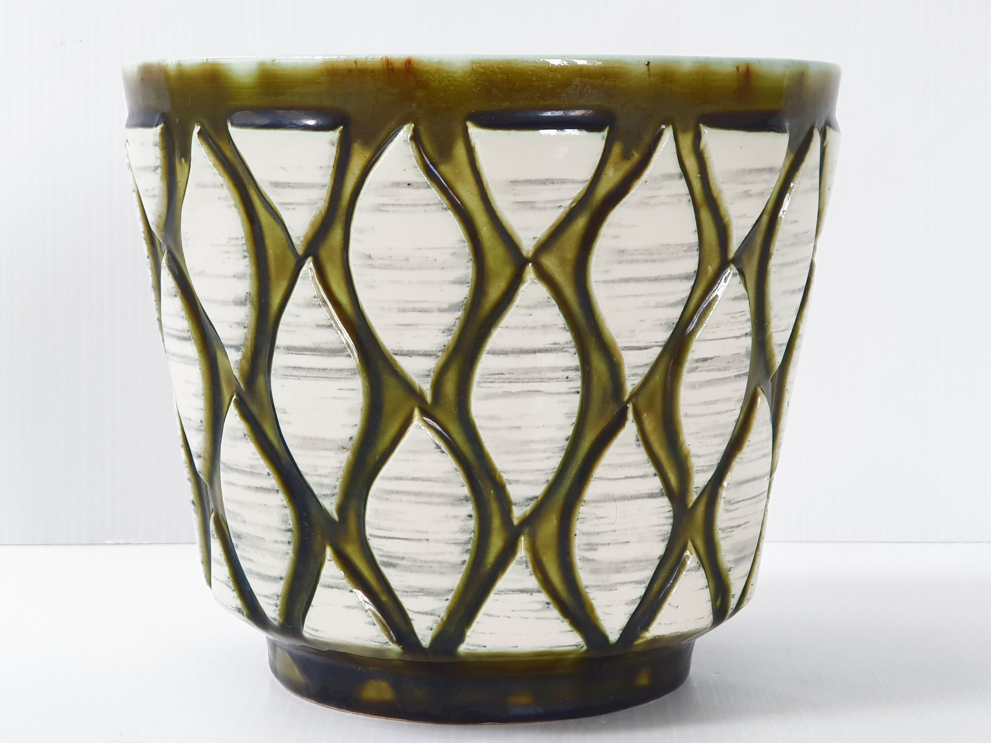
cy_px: 372
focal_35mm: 52
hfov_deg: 36.8
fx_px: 1489
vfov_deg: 28.0
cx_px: 496
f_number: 2.4
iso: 40
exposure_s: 1/33
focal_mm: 6
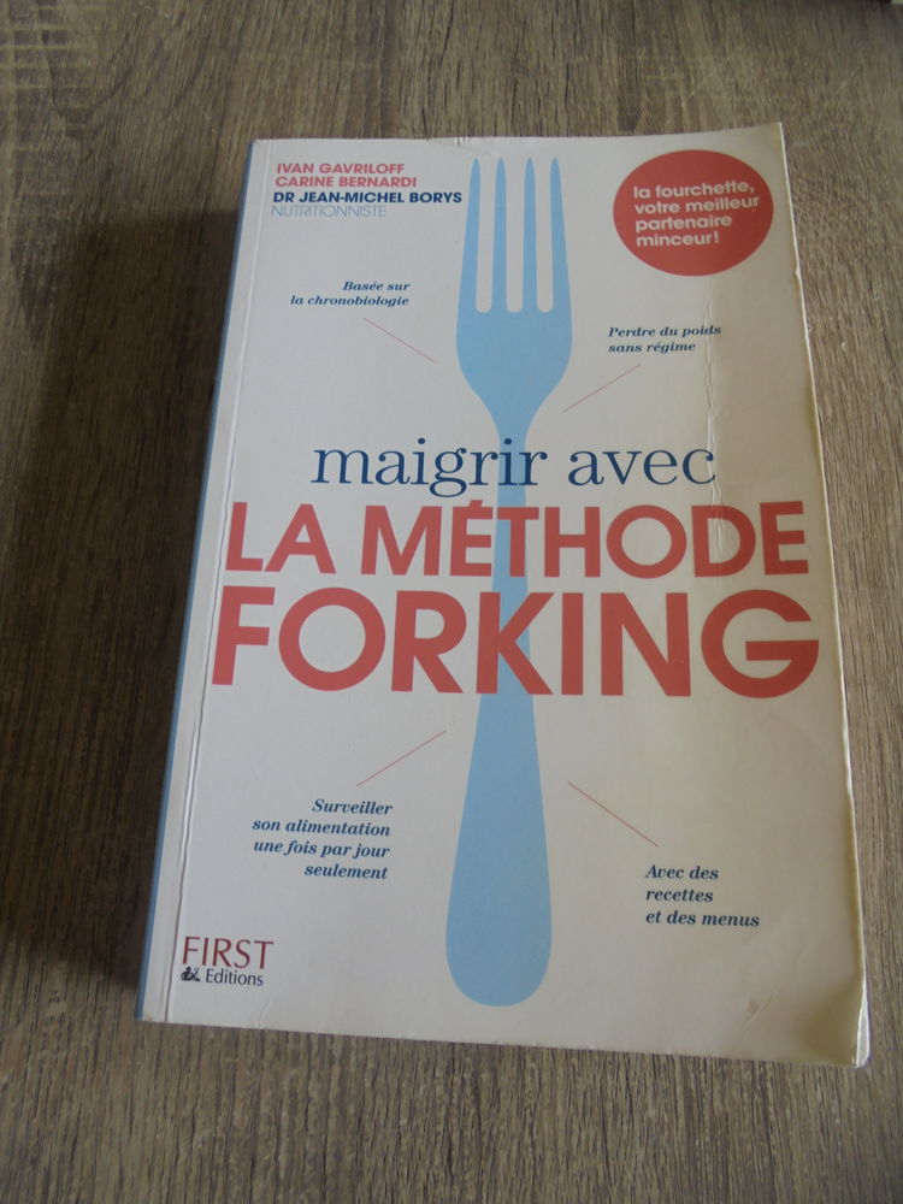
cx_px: 452
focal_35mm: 26
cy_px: 602
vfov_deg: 67.3
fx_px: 904
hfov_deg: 53.1
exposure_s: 1/30
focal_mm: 4.6
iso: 100
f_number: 3.5
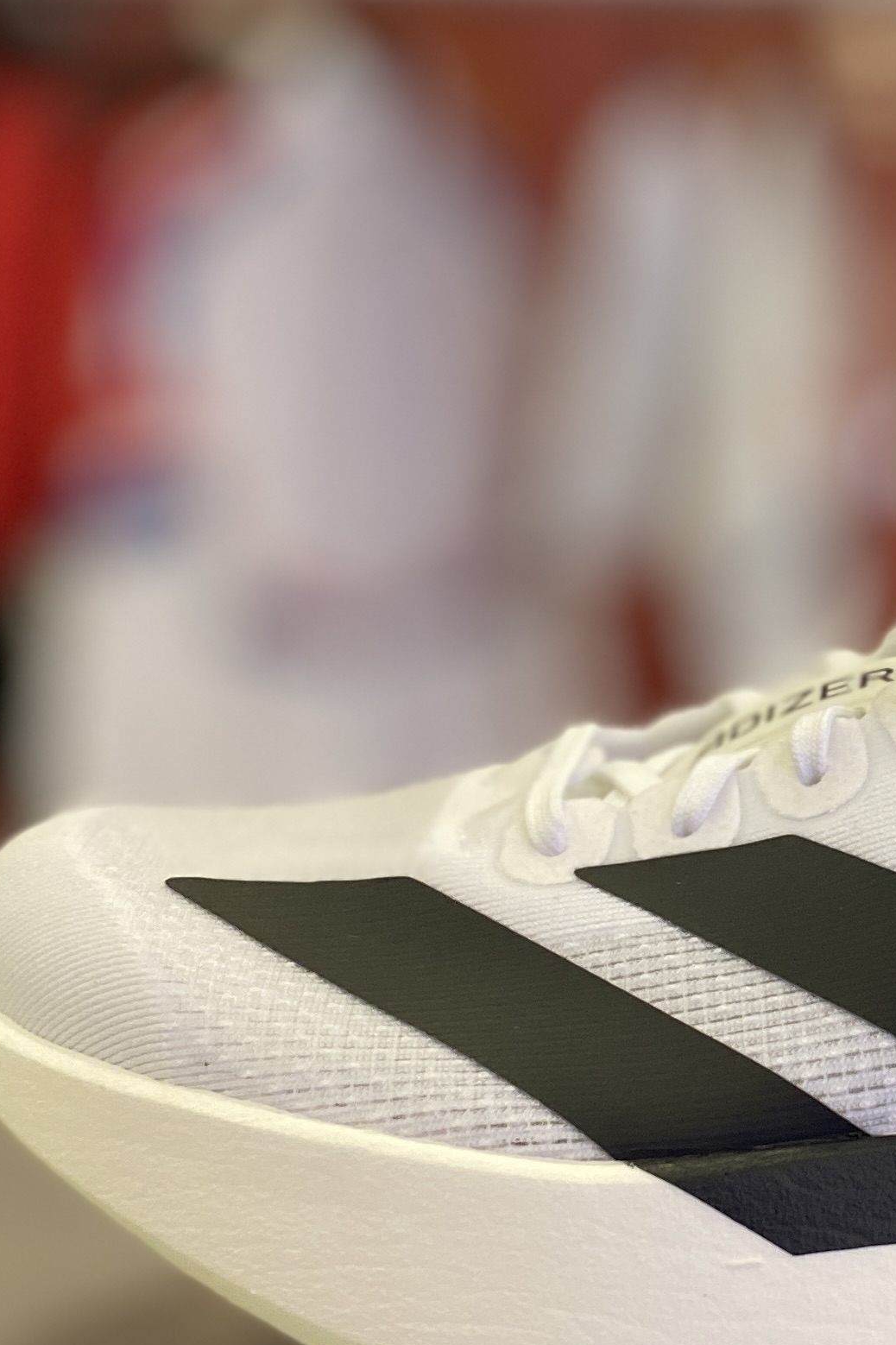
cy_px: 784
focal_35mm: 70
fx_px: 2614
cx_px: 975
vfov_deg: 28.8
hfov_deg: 18.7
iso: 125
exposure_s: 1/68
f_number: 1.8
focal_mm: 4.25
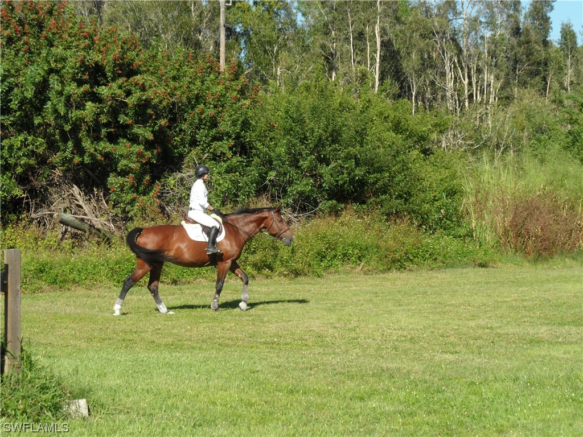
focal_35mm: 100
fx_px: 1684
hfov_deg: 19.6
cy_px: 218
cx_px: 292
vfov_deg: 14.8
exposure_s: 1/250
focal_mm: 16.3
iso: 80
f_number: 6.2
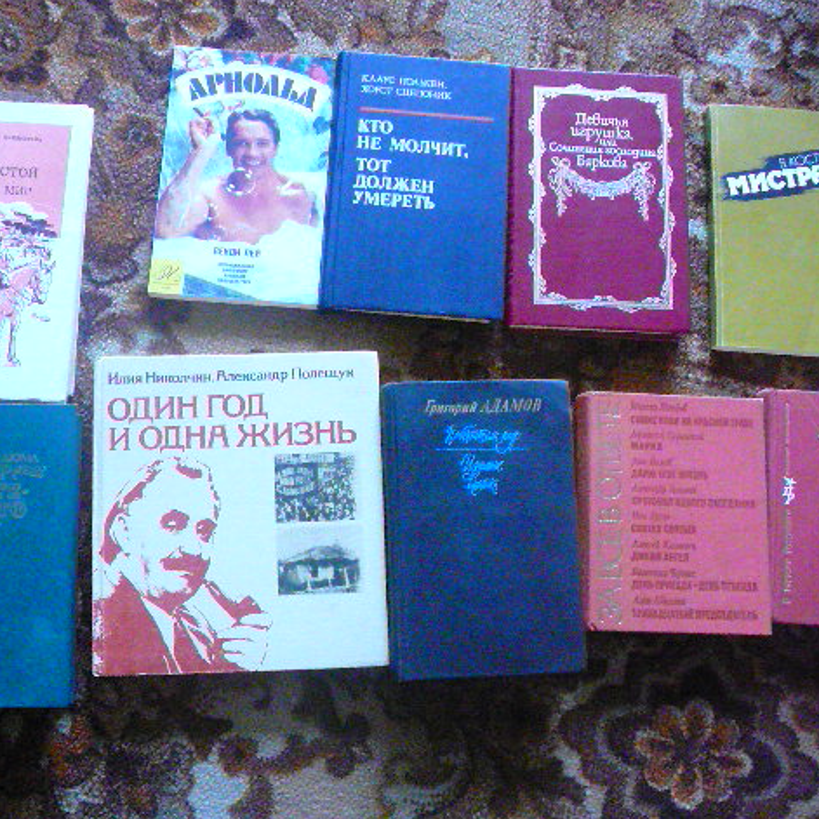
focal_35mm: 42
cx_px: 384
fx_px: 1124
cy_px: 409
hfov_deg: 40.0
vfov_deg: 40.0
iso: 800
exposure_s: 1/15
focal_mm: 5.2
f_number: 2.8
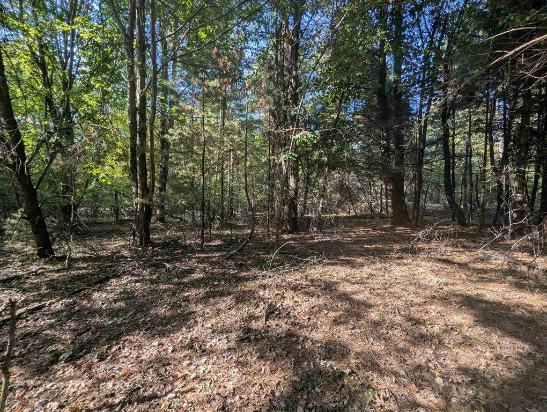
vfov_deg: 90.1
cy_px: 206
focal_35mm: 13
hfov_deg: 106.1
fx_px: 206
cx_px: 274
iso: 46
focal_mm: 1.95
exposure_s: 1/211
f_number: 2.2
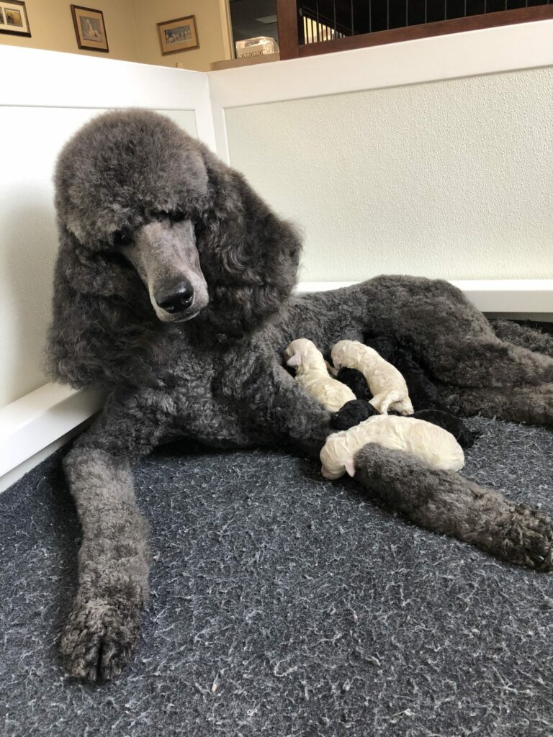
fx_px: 596
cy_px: 368
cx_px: 276
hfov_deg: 49.7
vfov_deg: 63.4
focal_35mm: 28
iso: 40
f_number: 1.8
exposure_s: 1/24
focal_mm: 4
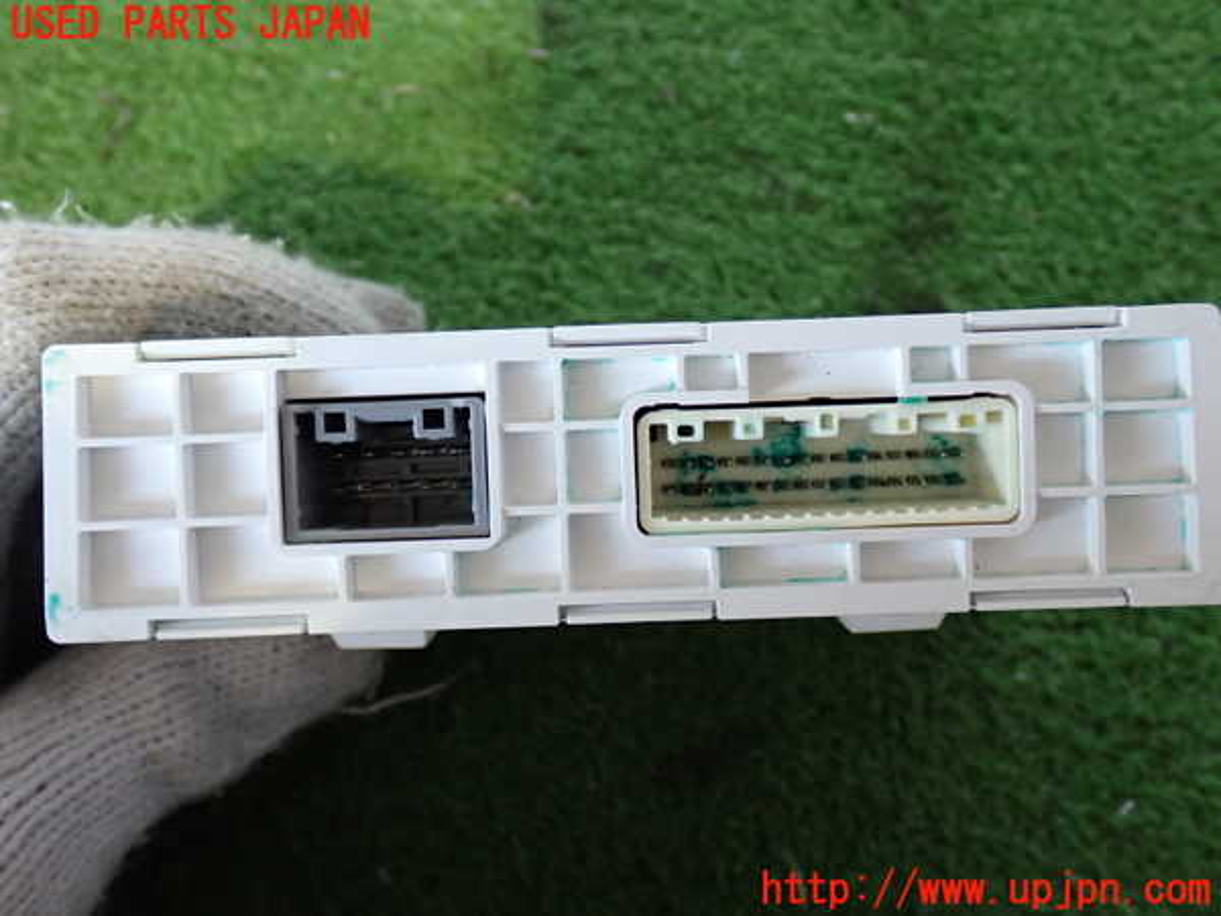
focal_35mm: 38
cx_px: 610
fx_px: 1340
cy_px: 458
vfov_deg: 37.7
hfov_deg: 49.0
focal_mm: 6.83
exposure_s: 1/40
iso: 500
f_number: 2.7
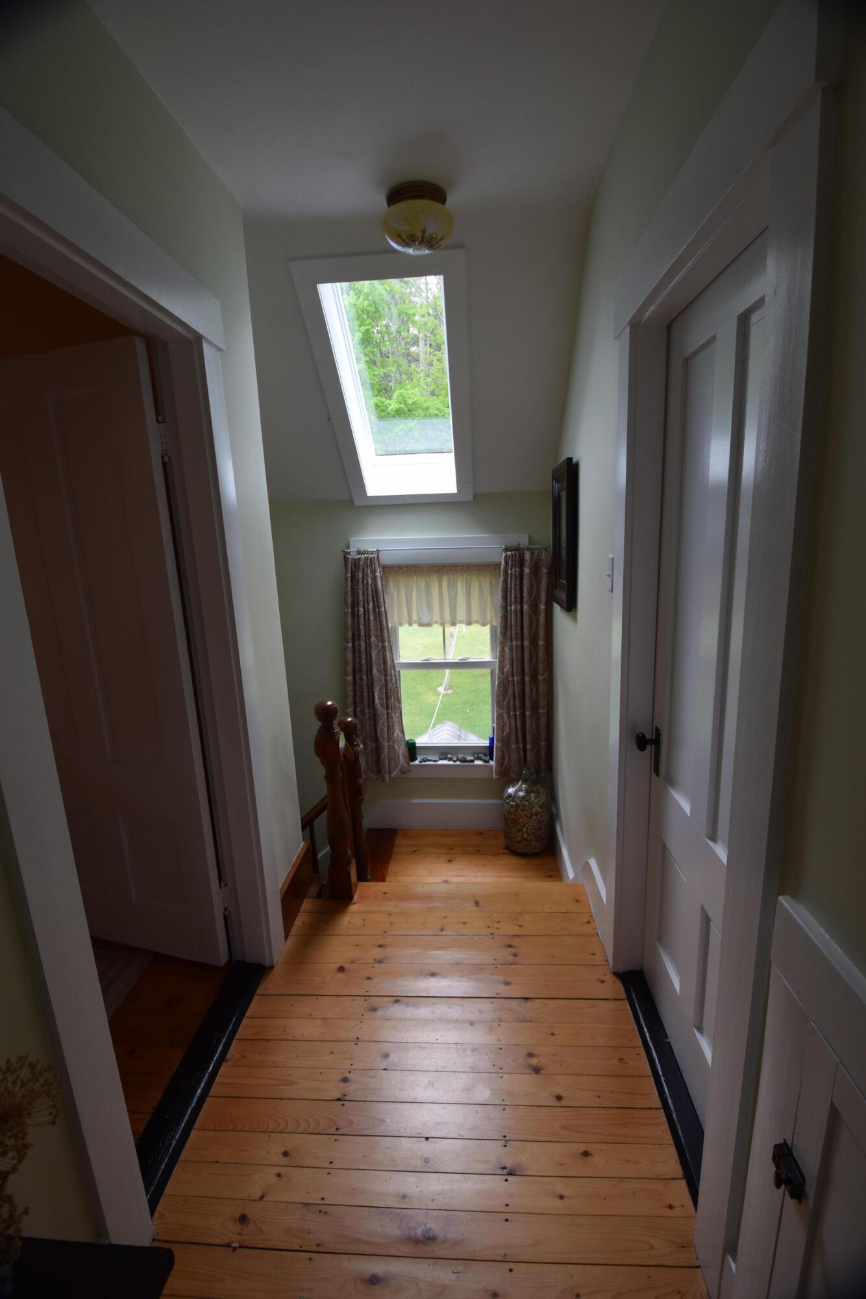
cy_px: 650
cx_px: 433
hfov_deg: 77.3
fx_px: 541
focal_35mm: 15
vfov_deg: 100.4
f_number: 5
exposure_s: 1/100
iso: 400
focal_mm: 10
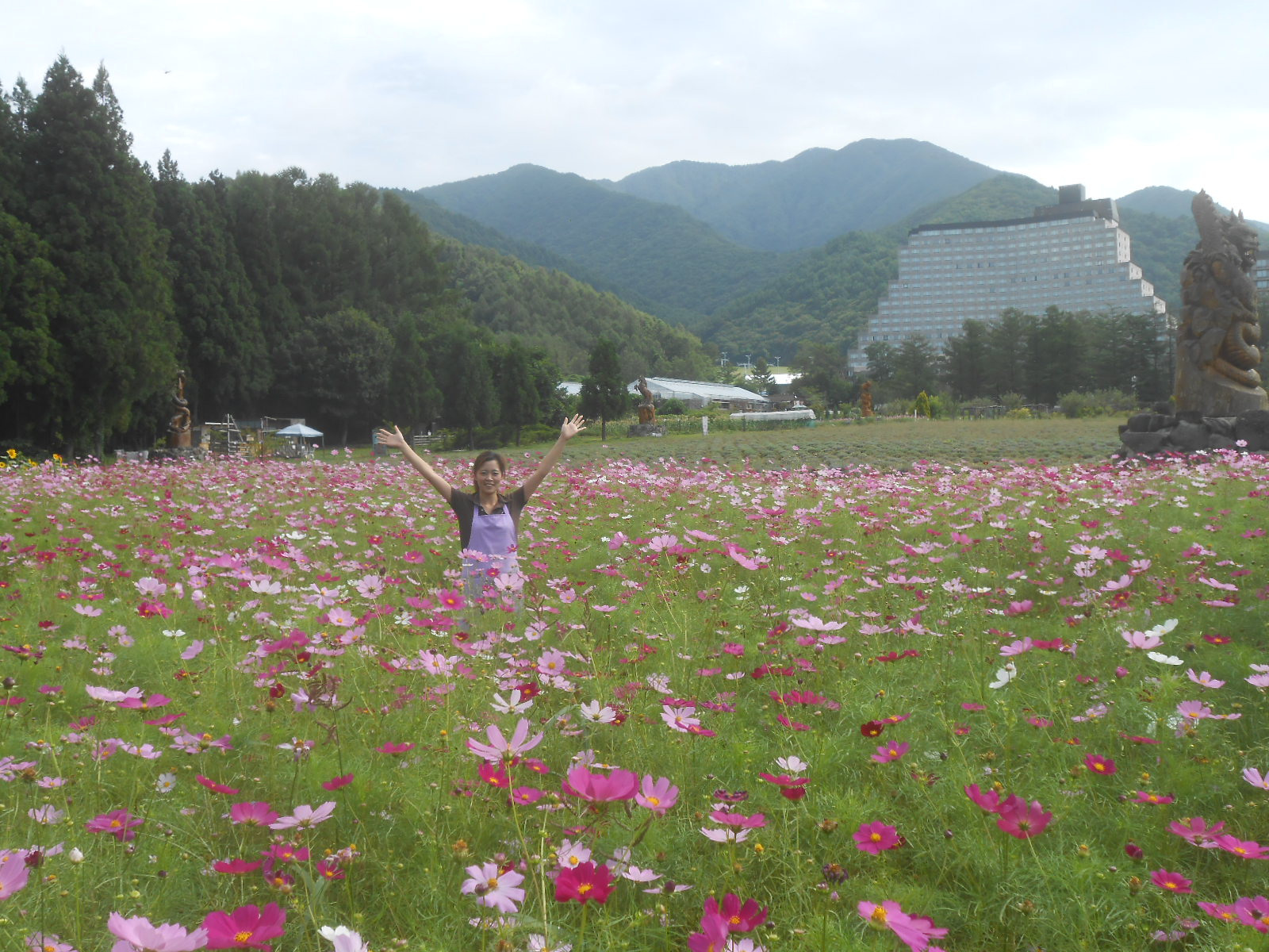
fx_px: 1393
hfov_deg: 49.0
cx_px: 634
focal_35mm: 38
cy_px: 476
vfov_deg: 37.7
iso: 80
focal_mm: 6.8
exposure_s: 1/320
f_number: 4.2
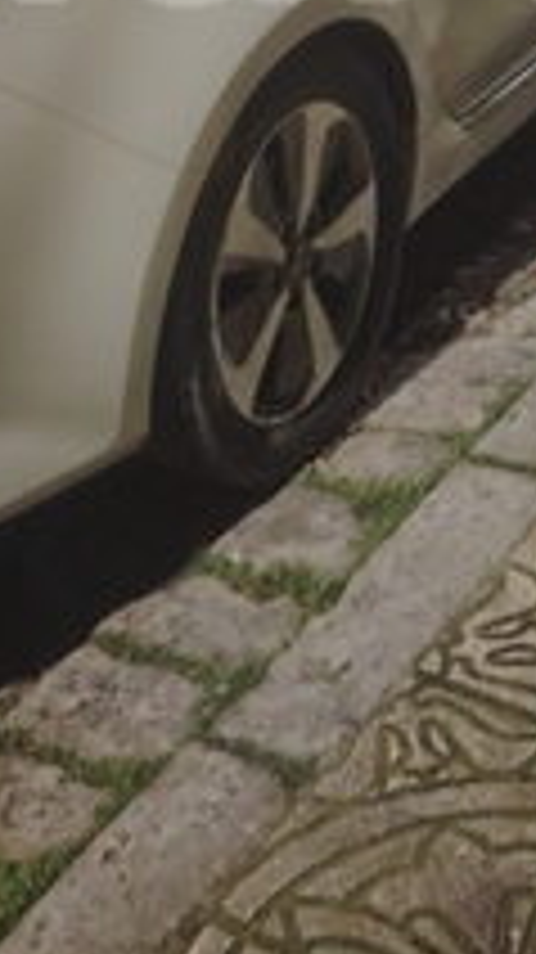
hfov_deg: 16.2
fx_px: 1873
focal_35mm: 74
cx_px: 99
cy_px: -126
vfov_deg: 26.1
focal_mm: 5.25
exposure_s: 1/16.7
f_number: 1.75
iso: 8256
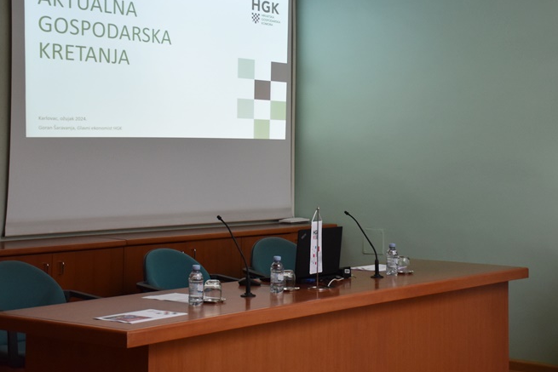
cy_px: 124
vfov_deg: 18.1
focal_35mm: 75
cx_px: 320
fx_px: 1163
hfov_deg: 27.0
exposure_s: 1/200
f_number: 4
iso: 800
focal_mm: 32
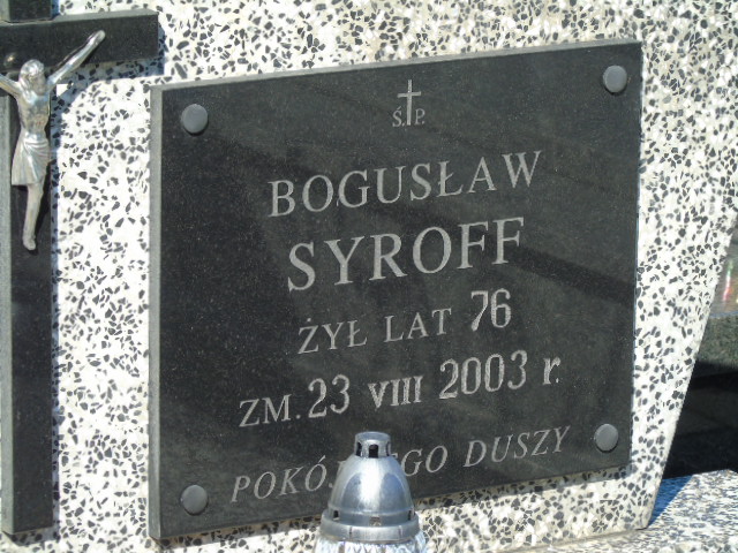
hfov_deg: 9.3
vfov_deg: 7.0
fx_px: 4520
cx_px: 369
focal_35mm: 212
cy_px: 276
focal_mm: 38
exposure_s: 1/250
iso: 80
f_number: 4.7
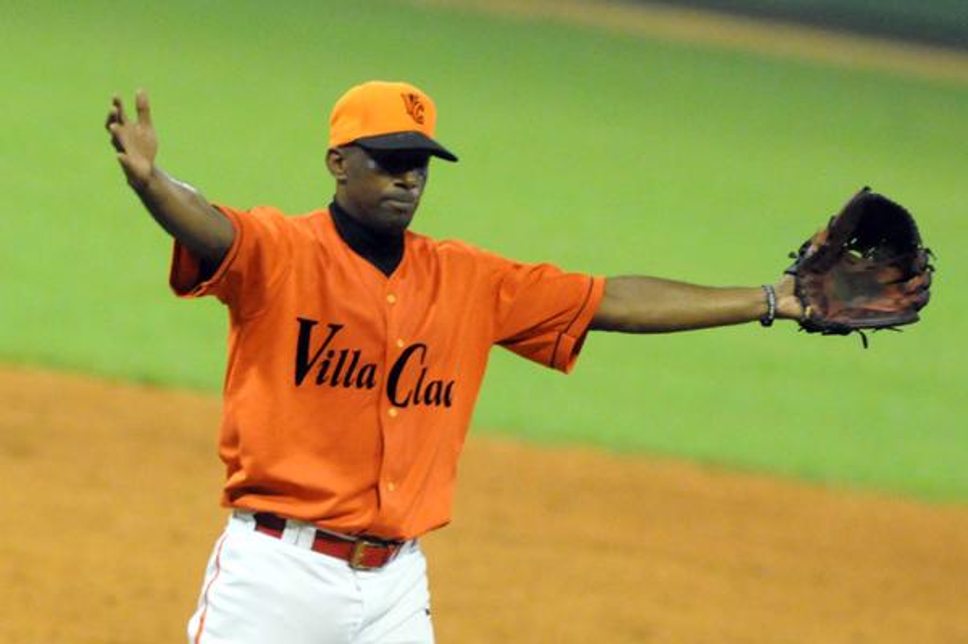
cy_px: 322
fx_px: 12090
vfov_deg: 3.0
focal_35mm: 450
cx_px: 484
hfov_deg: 4.6
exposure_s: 1/200
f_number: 3.5
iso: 2500
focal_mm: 300
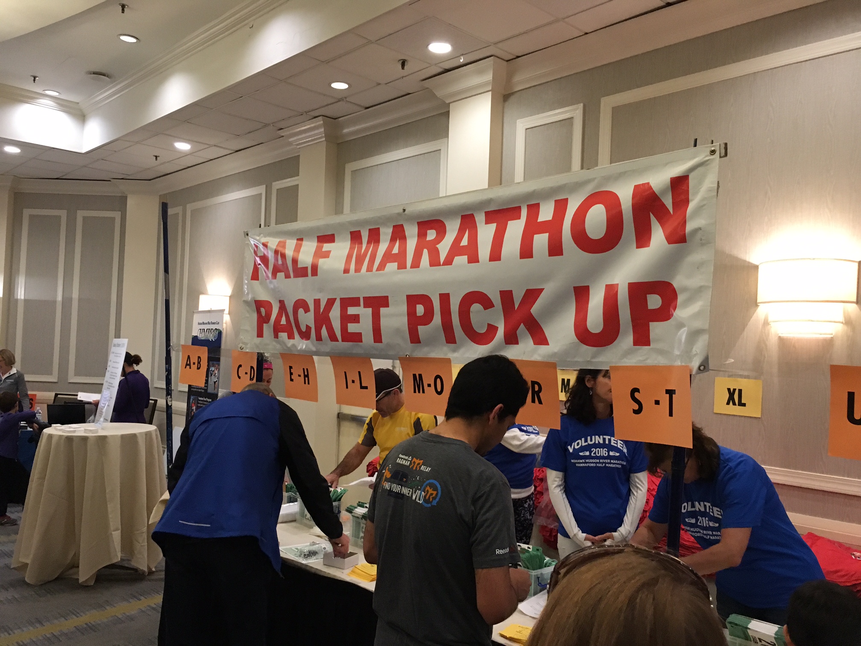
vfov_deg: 48.2
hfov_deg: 61.7
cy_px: 323
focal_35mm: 29
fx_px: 721
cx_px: 430
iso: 200
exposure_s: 1/30
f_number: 2.2
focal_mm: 4.15
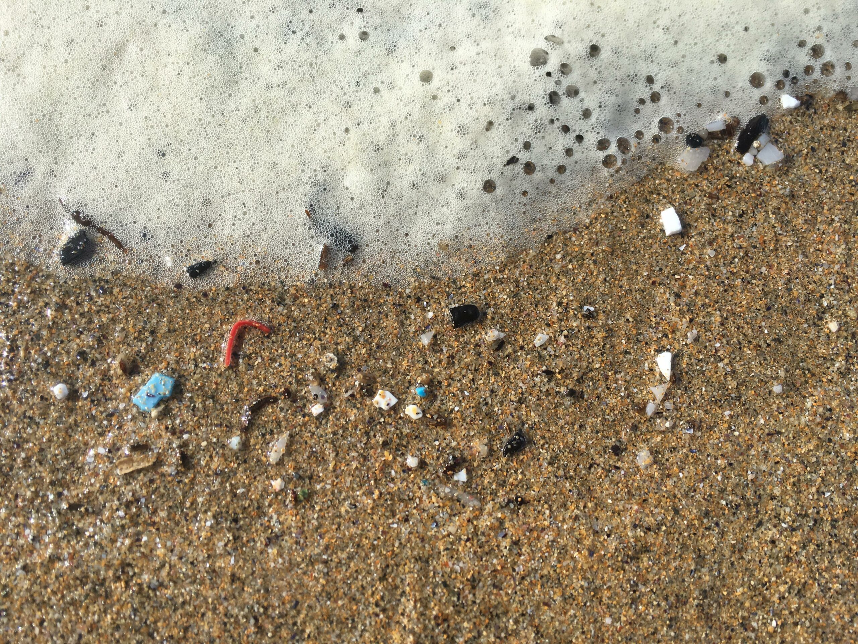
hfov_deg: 61.7
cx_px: 429
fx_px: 719
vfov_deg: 48.2
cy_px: 322
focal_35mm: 29
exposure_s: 1/1709
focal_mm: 4.15
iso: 25
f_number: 2.2
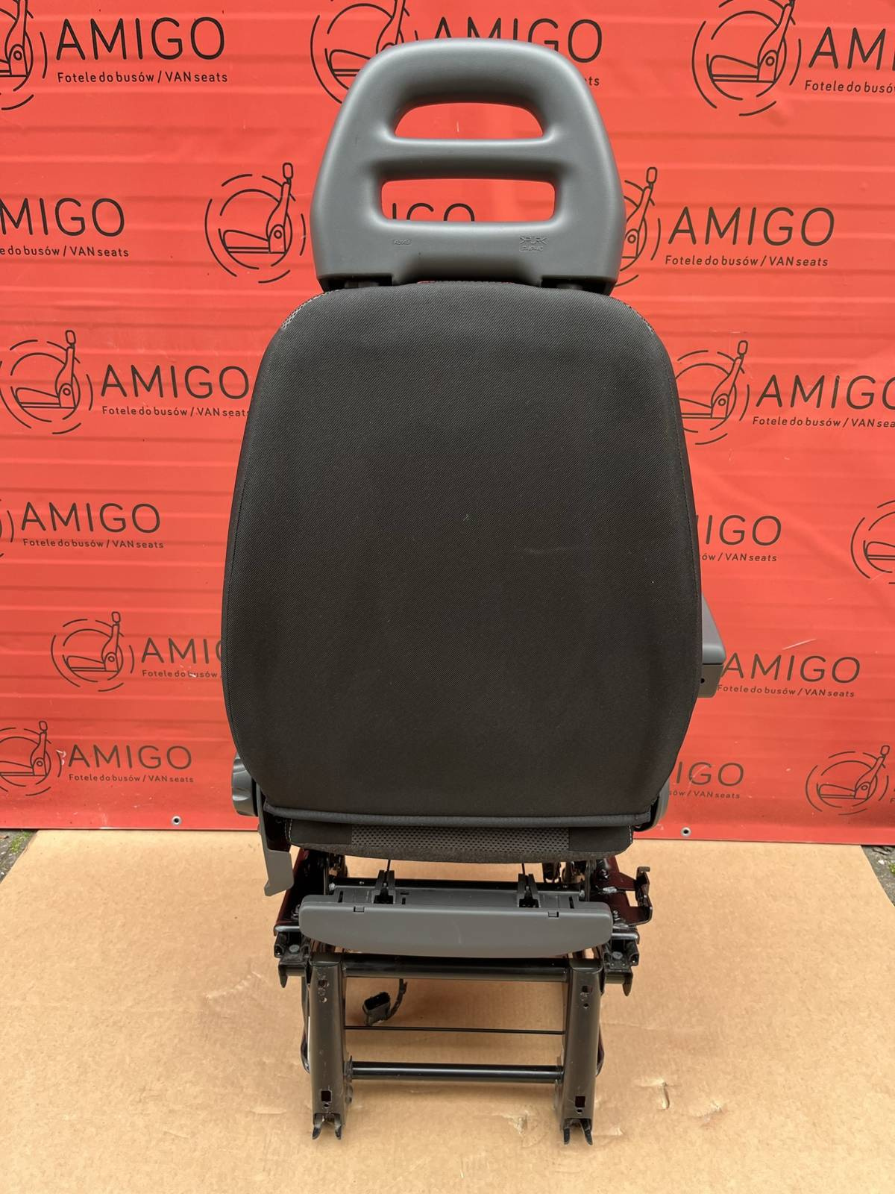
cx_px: 448
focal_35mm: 26
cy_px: 597
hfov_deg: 53.1
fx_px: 896
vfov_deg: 67.3
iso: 40
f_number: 1.6
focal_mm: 5.1
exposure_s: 1/153
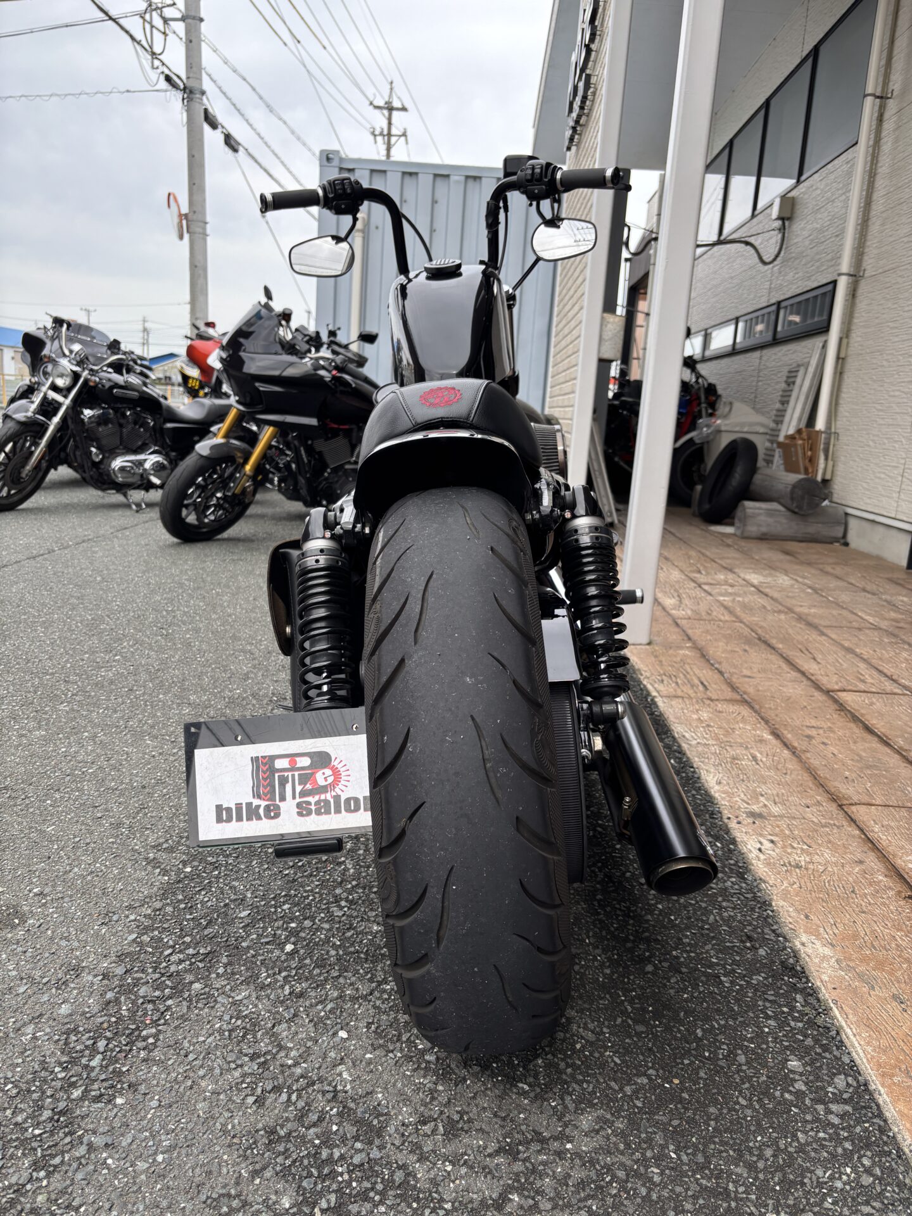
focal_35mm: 26
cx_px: 456
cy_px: 608
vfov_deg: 67.3
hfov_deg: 53.1
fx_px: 913
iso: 50
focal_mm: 5.96
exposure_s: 1/726
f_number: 1.6
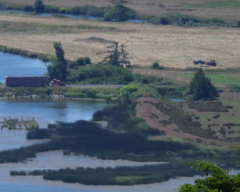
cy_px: 102
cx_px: -10
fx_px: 6382
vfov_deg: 1.7
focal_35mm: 898
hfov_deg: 2.2
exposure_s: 1/800
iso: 100
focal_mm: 53.5
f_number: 5
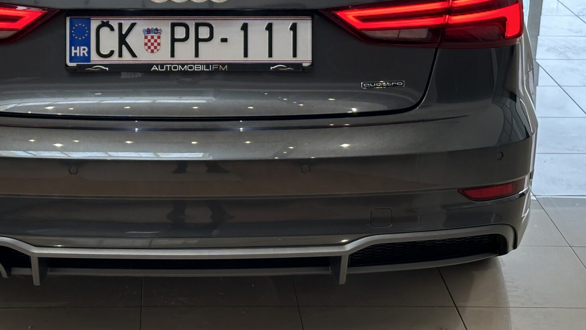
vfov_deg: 13.0
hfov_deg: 23.1
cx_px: 199
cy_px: 23
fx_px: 1430
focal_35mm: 92
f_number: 1.78
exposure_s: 1/138
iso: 50
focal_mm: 6.86
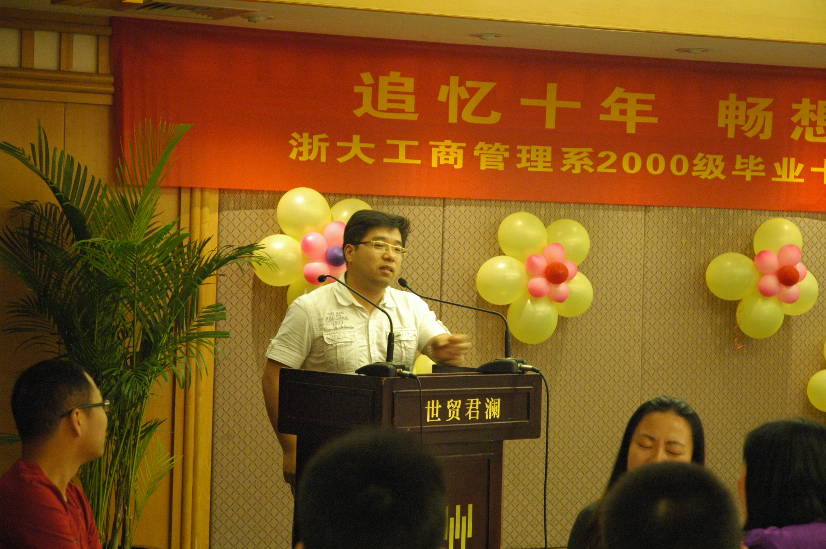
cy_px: 274
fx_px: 2063
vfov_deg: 15.2
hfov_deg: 22.6
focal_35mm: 90
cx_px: 413
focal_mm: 60
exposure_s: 1/15
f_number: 4.5
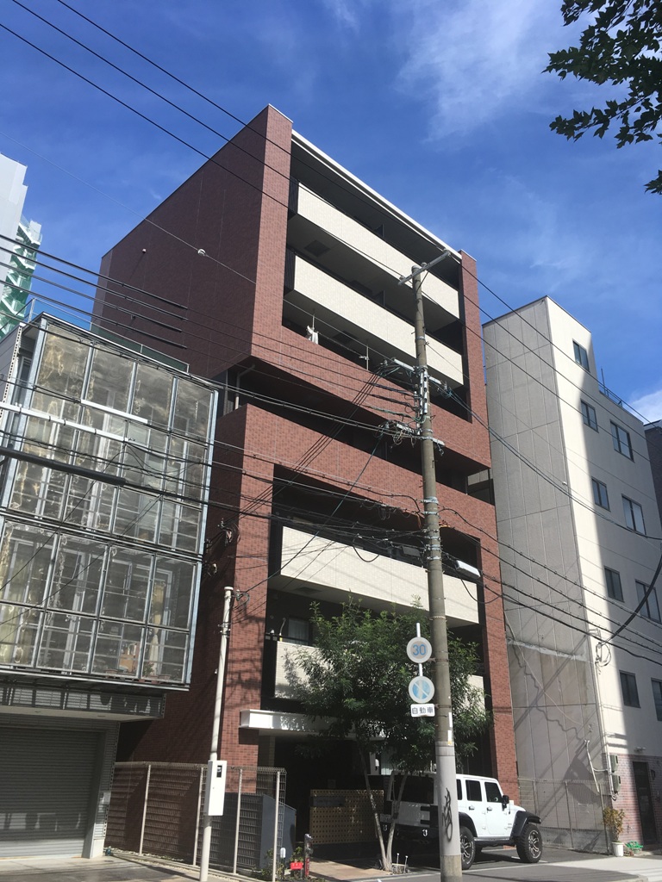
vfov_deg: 61.7
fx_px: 739
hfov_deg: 48.2
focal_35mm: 29
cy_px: 441
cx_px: 331
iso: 25
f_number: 2.2
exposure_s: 1/1425
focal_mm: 4.15
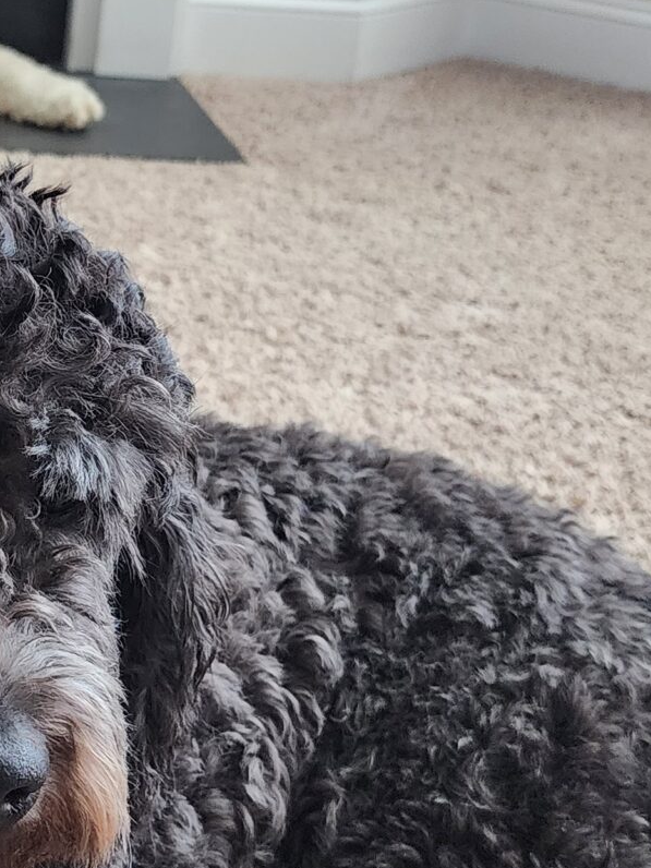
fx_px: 1856
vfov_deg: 26.3
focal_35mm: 74
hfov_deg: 19.3
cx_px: -2
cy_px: 413
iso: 800
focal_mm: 6.4
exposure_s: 1/120
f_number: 1.8
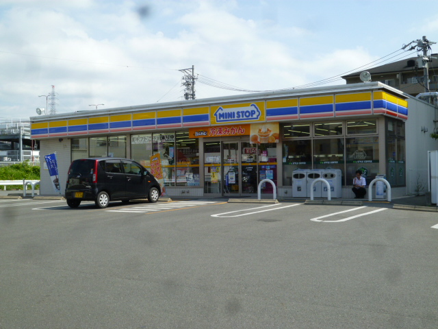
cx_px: 219
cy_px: 164
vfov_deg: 30.9
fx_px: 595
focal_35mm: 47
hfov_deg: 40.4
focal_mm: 8.3
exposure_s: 1/500
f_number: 4.5
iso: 80
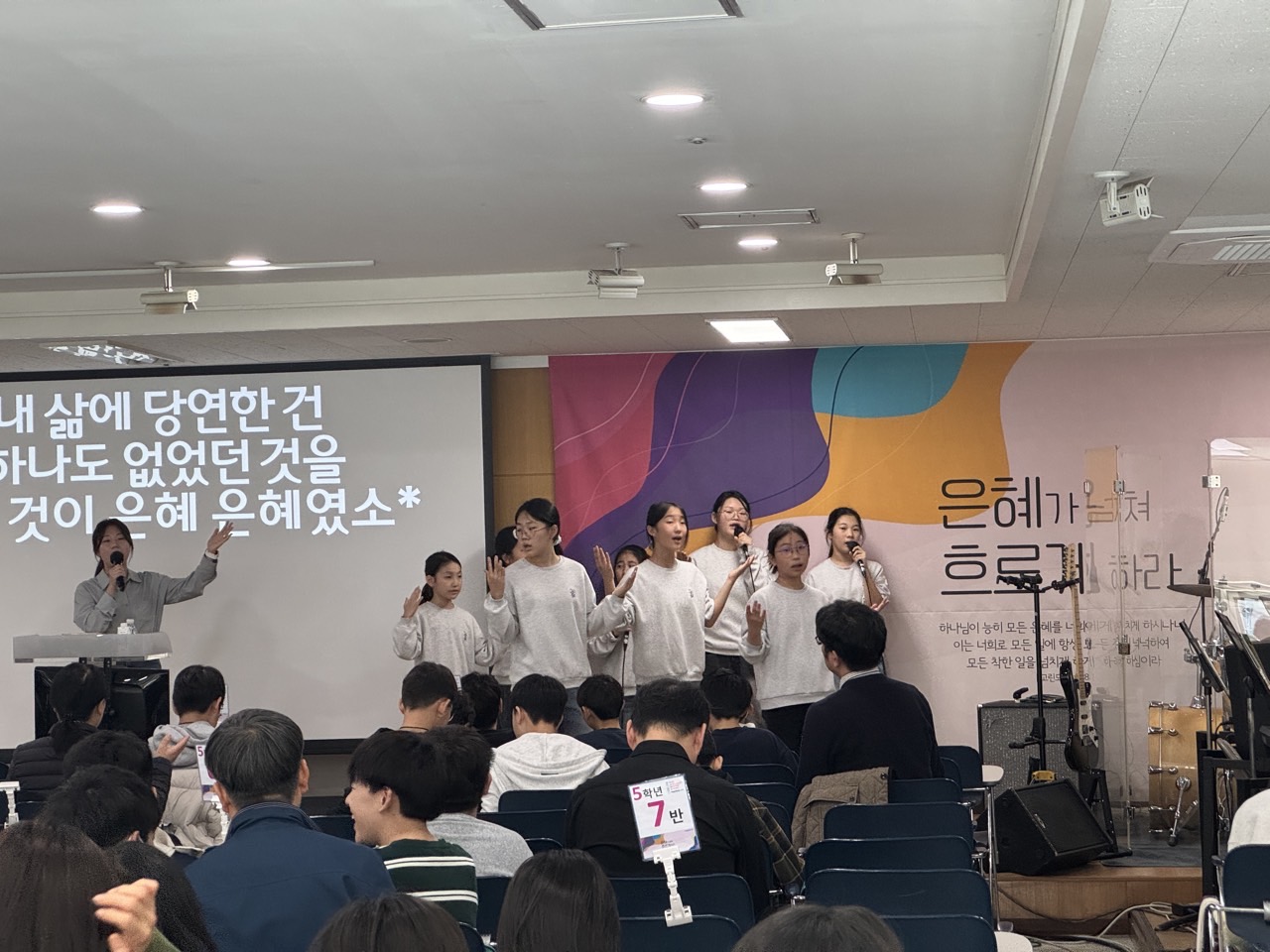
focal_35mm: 77
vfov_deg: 19.1
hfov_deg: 25.3
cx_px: 635
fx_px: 2825
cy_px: 476
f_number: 2.8
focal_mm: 9
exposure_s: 1/120
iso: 320
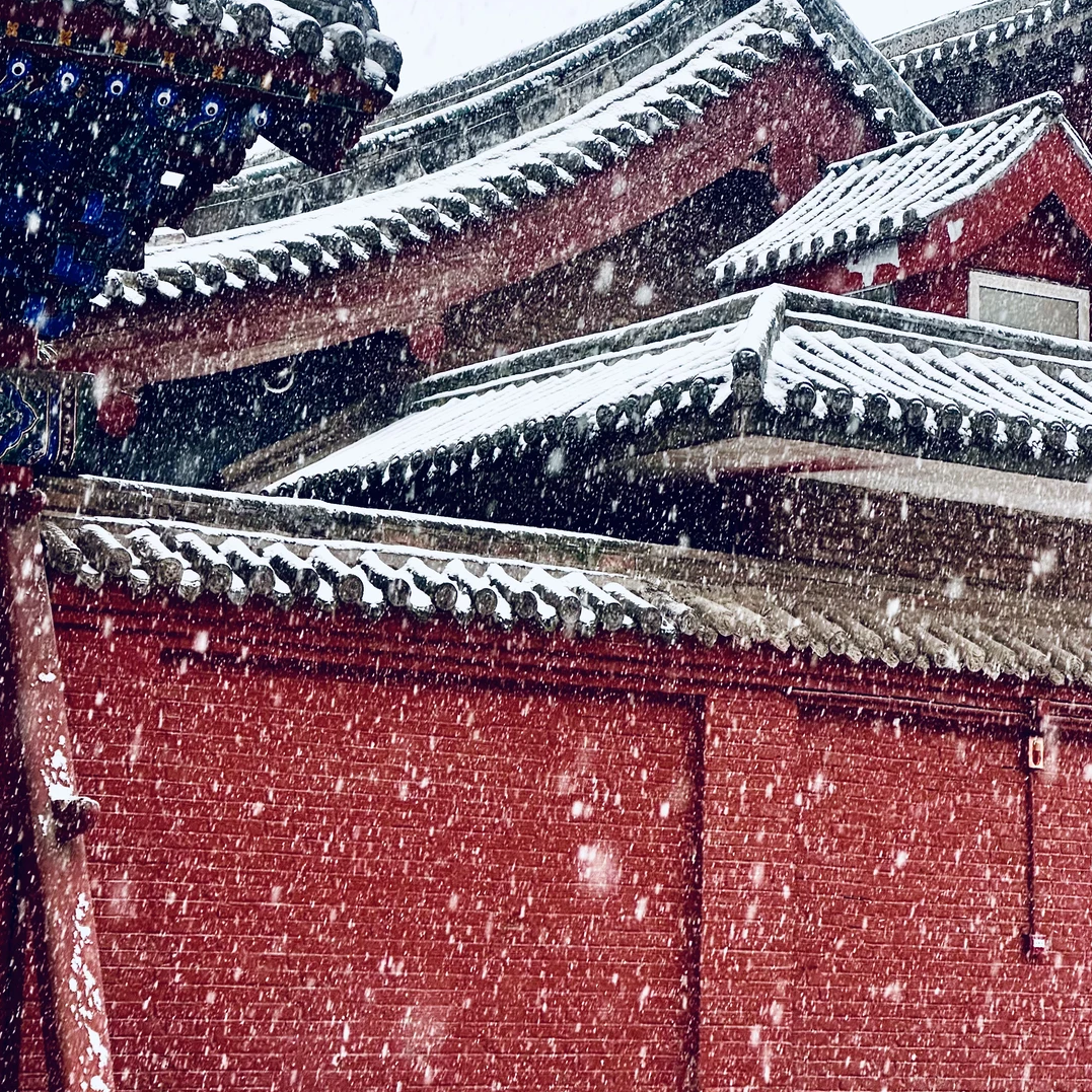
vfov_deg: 19.1
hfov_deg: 19.1
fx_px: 3248
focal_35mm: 91
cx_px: 545
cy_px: 570
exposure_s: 1/99
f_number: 2.8
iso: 100
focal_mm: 9
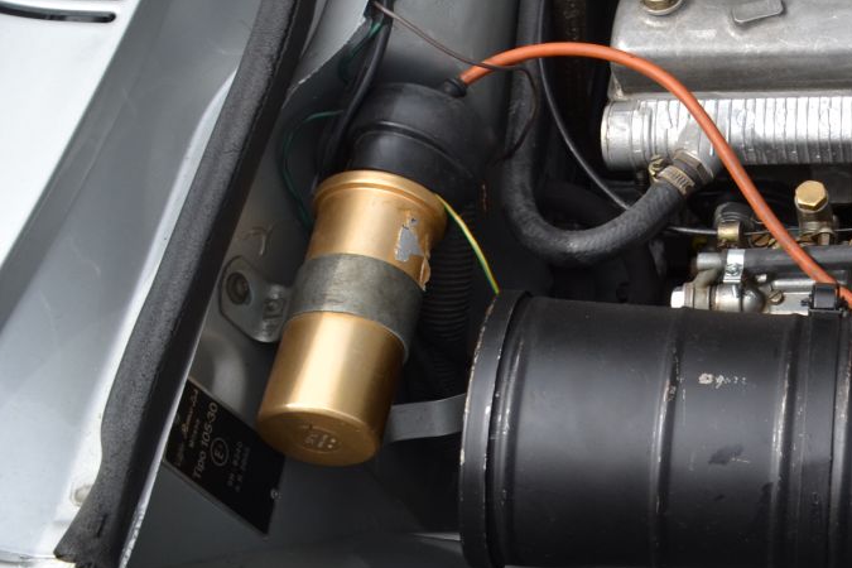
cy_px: -73
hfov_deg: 26.0
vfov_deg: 18.2
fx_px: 1704
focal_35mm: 72
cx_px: 934
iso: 100
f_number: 7.1
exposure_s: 1/160
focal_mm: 18
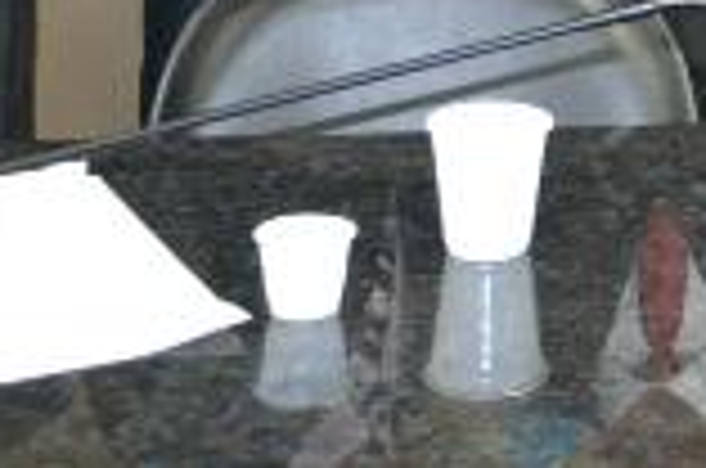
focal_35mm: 138
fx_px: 2701
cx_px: 1223
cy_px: -722
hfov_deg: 13.5
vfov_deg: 8.8
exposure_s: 1/60
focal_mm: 18
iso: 2500
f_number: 3.5
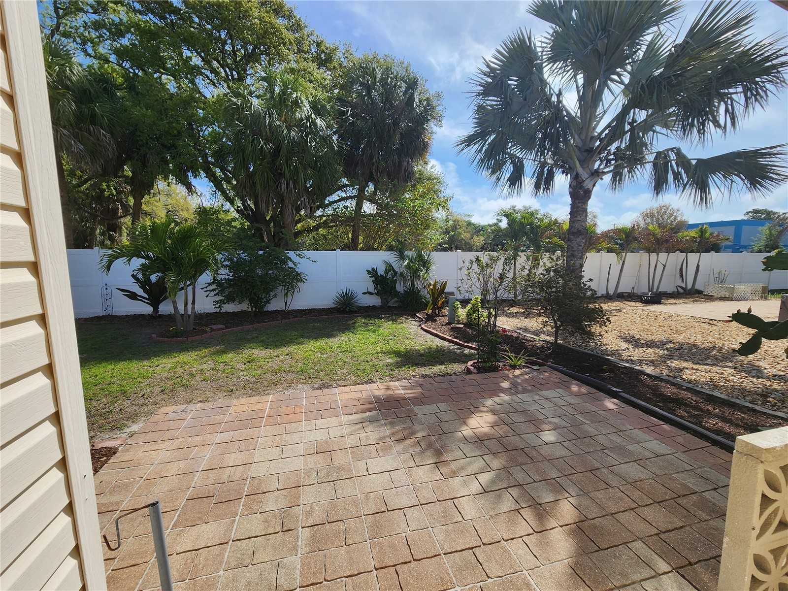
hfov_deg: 106.2
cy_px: 296
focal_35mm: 13
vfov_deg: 89.9
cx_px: 394
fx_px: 296
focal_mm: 2.2
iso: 50
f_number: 2.2
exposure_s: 1/2339
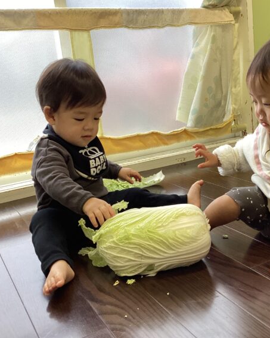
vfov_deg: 44.8
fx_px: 410
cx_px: 176
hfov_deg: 36.1
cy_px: 168
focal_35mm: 41
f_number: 2.4
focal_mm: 3.3
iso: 160
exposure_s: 1/60
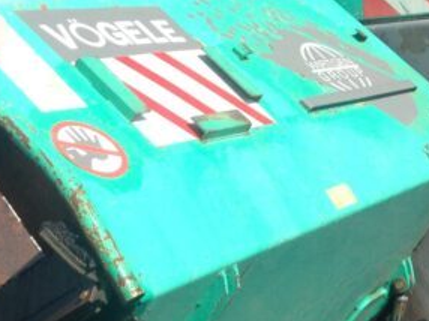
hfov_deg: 18.4
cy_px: 97
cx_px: 440
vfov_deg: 14.2
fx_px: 1288
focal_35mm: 104
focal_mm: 4.12
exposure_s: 1/1063
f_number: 2.4
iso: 50
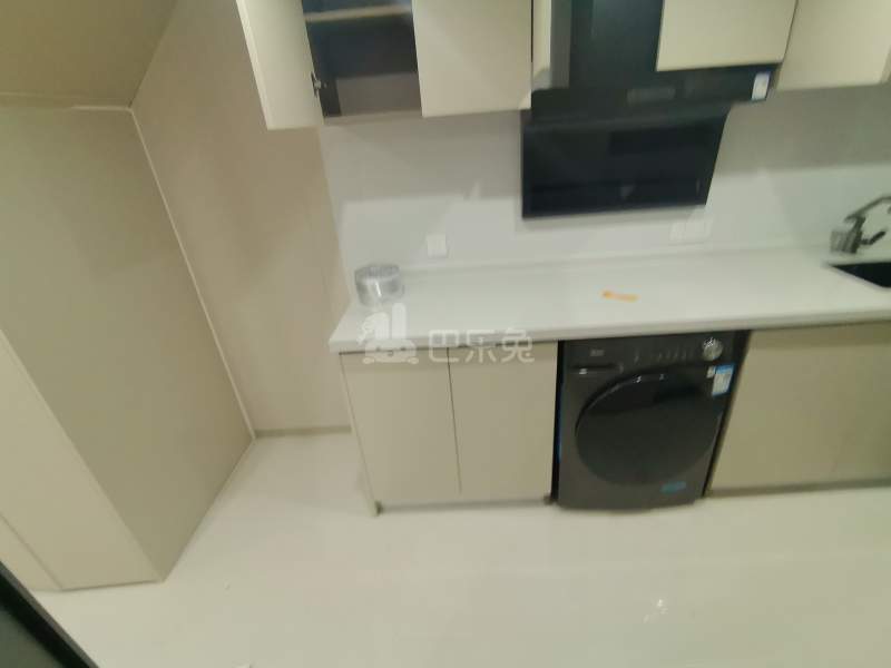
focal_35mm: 16
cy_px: 334
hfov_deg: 94.5
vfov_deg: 78.1
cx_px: 446
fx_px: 412
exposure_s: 1/50
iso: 160
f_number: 2.2
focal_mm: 1.68
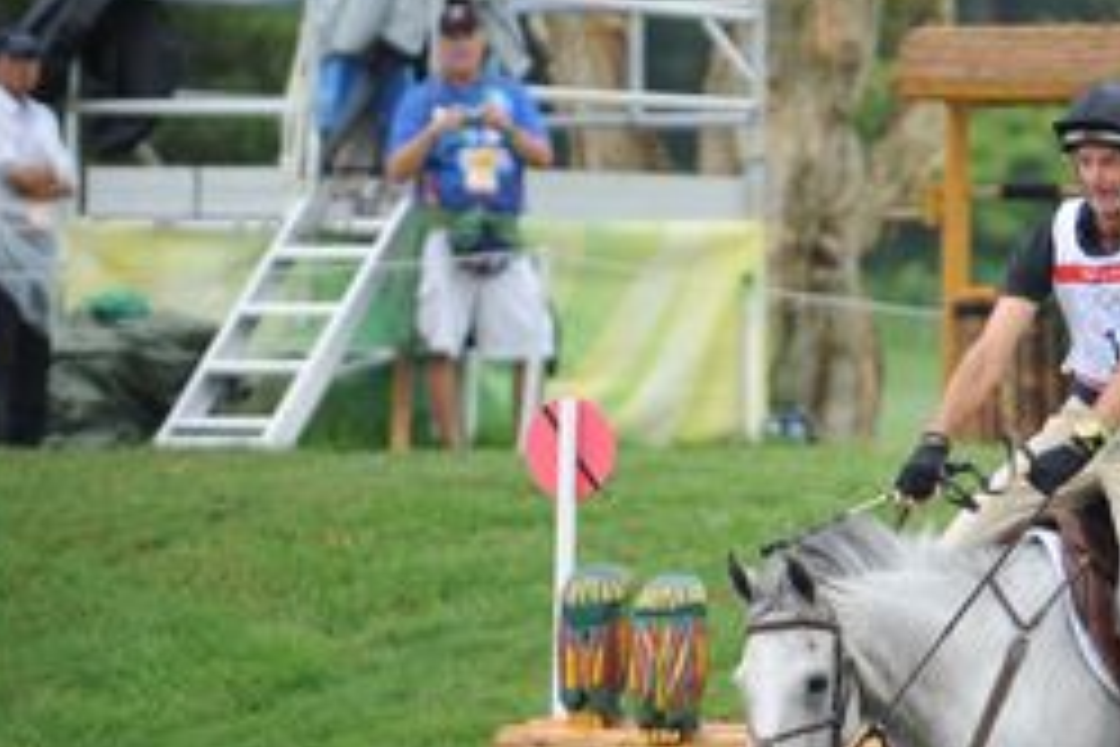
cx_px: 1089
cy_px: 567
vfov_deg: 2.7
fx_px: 15990
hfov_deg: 4.0
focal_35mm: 514
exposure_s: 1/500
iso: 500
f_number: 2.8
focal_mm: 200
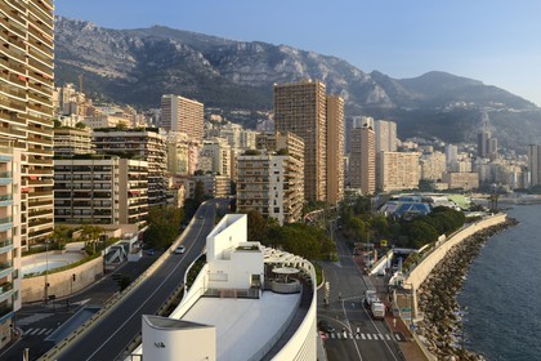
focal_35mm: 31
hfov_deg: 60.3
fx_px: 466
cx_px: 270
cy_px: 180
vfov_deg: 42.3
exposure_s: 1/200
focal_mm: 31
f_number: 9
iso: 200
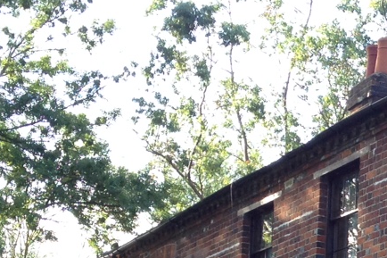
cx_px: 461
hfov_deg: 14.5
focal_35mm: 137
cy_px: 401
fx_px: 1472
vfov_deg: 9.7
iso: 50
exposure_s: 1/188
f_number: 2.4
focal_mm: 4.28
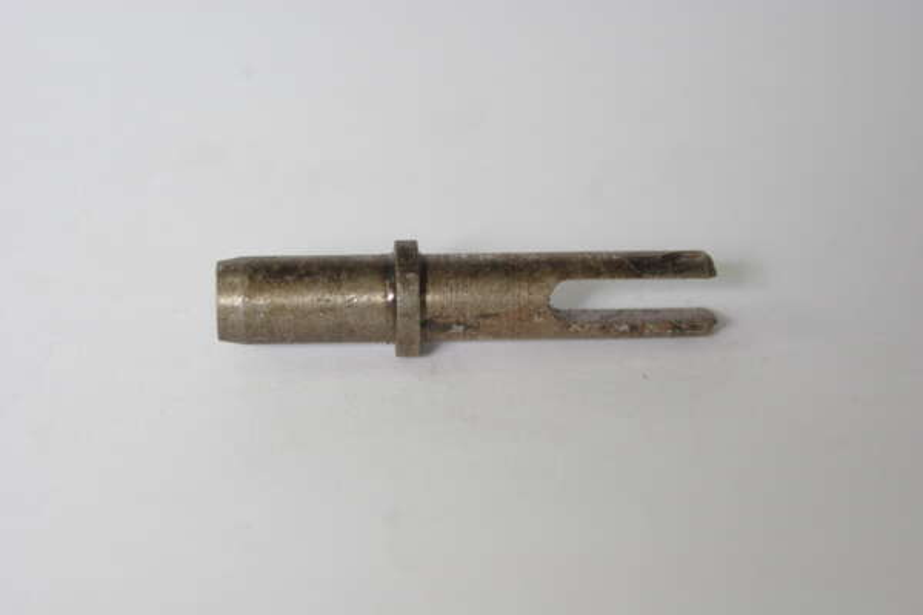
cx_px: 462
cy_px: 308
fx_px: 3076
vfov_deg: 11.4
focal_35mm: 120
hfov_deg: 17.1
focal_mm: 80
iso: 800
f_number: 8
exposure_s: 1/30
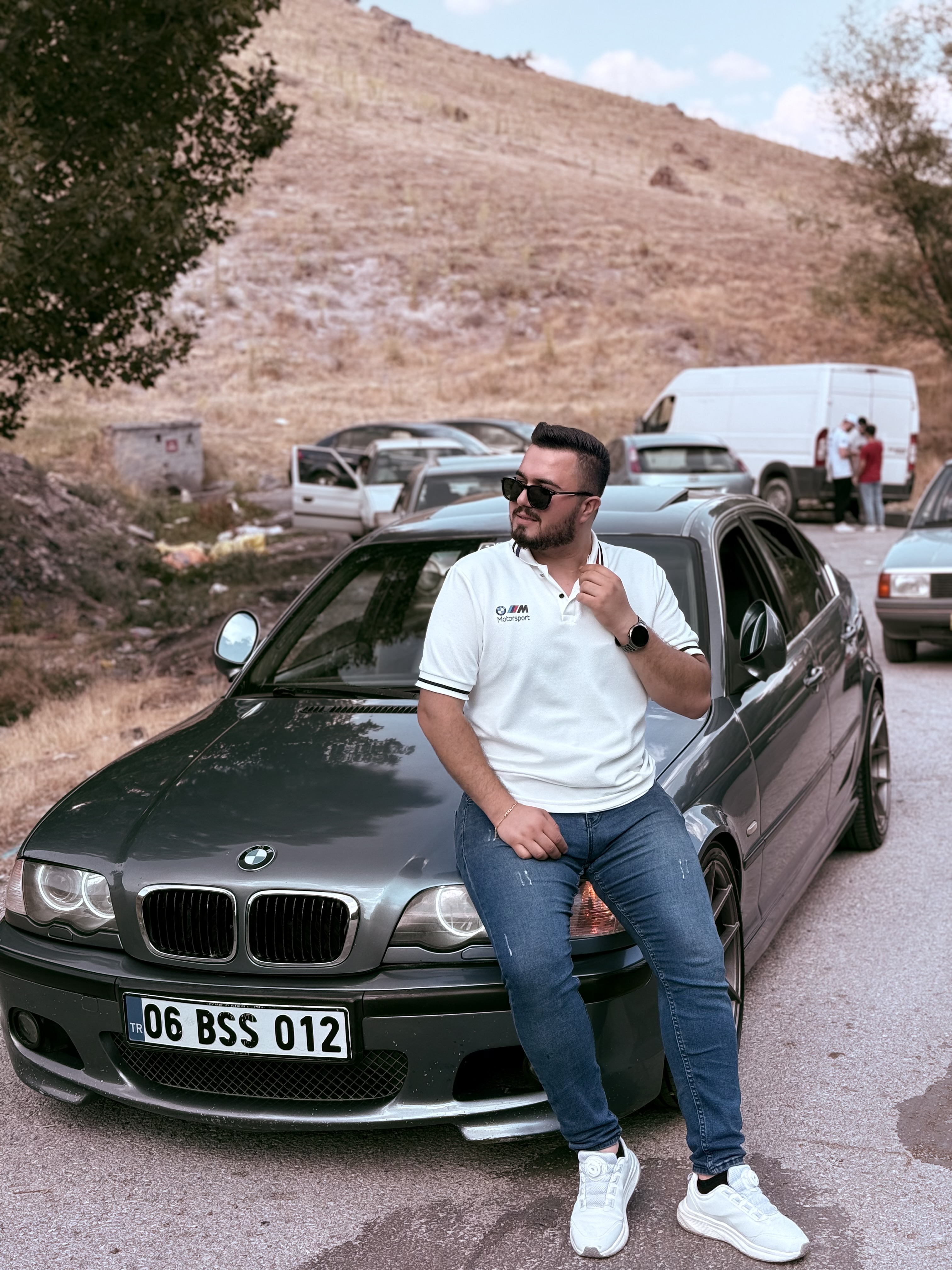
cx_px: 476
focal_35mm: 48
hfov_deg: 30.3
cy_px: 635
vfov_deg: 39.7
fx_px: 1760
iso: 80
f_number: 1.78
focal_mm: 6.76
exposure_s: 1/1353
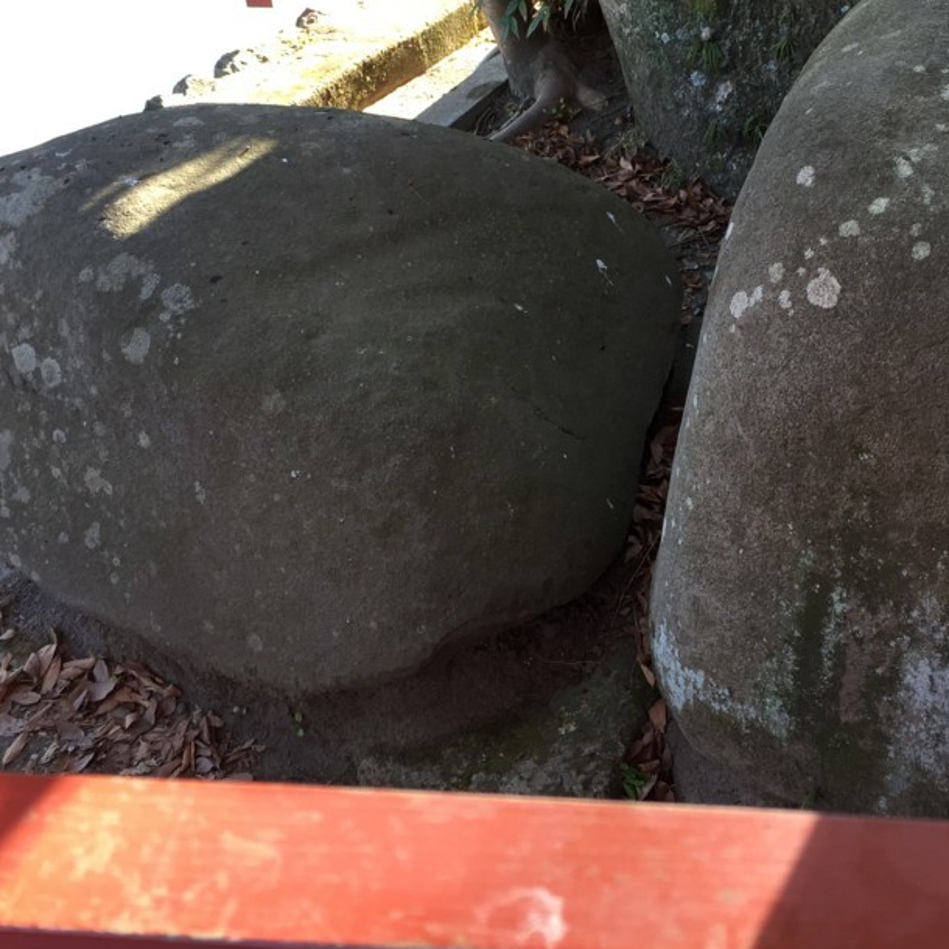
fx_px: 1334
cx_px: 657
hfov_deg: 38.6
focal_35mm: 43
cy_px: 395
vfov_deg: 39.1
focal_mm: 4.15
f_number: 2.2
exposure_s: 1/120
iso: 50
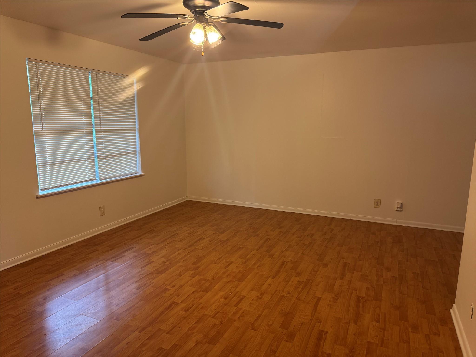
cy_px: 178
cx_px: 238
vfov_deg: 56.8
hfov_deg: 71.6
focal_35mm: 24
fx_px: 330
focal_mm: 6.76
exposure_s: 1/60
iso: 200
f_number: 1.78
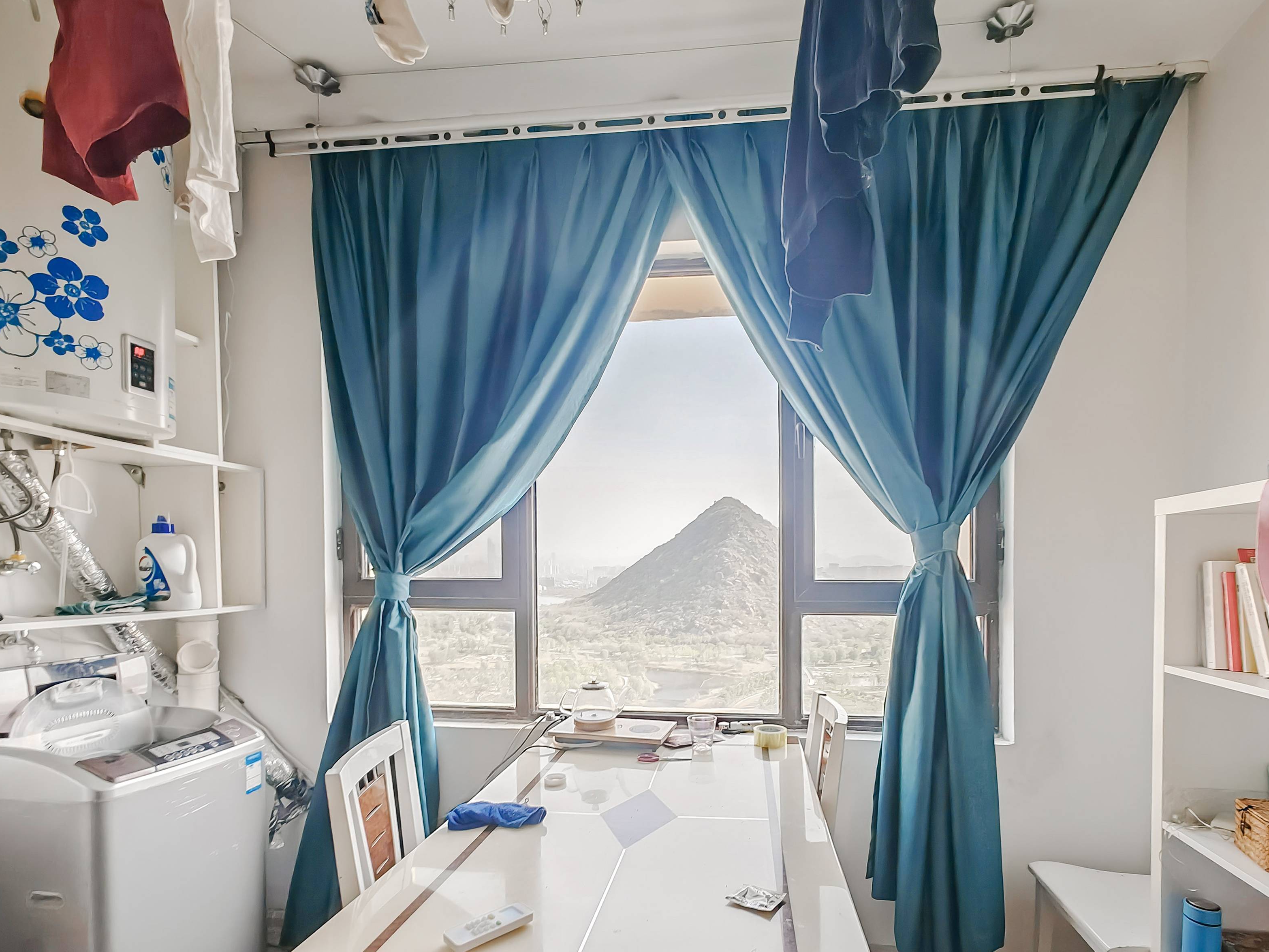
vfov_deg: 73.5
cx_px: 663
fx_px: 623
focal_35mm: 17
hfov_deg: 91.0
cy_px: 595
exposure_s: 1/45
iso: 50
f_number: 2
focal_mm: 1.82
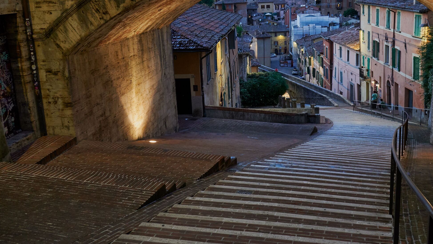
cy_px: 81
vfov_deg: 32.0
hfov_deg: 54.3
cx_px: 242
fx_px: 421
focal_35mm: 37
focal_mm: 19
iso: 1600
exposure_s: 1/30
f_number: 4
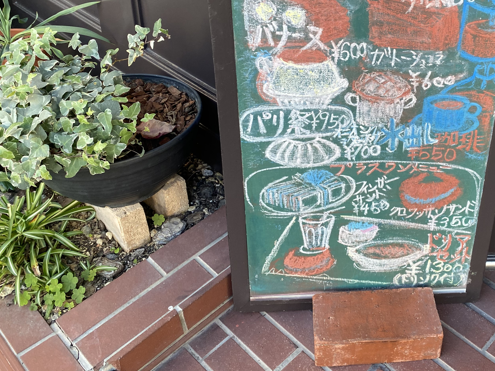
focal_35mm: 42
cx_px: 351
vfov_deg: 33.4
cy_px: 75
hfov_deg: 43.8
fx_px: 601
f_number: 1.8
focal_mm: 4.25
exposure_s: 1/122
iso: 80
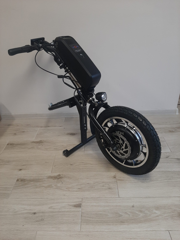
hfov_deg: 53.1
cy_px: 120
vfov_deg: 67.3
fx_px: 180
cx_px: 90
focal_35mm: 26
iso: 80
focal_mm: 3.93
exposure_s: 1/50
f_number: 1.7
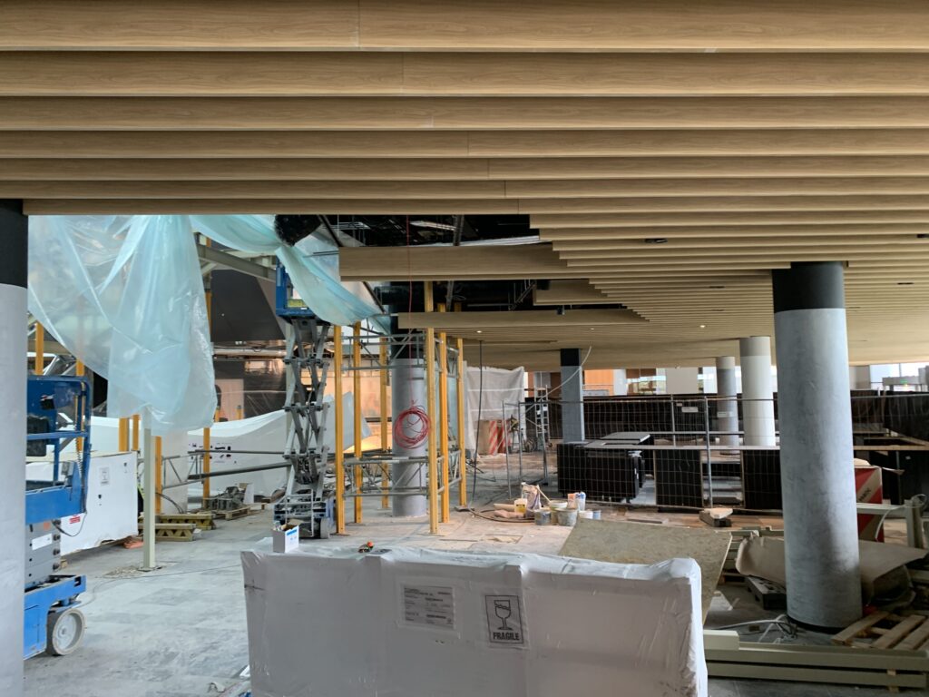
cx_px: 464
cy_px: 348
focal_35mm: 26
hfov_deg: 67.3
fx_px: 698
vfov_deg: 53.1
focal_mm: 4.25
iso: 100
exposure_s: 1/60
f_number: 1.8
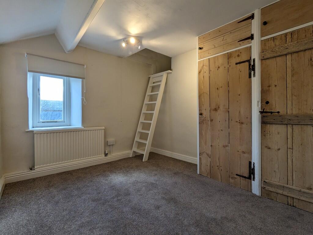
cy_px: 118
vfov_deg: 78.1
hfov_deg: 94.5
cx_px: 156
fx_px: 145
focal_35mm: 16
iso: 110
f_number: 2.2
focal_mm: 2.35
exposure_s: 1/100
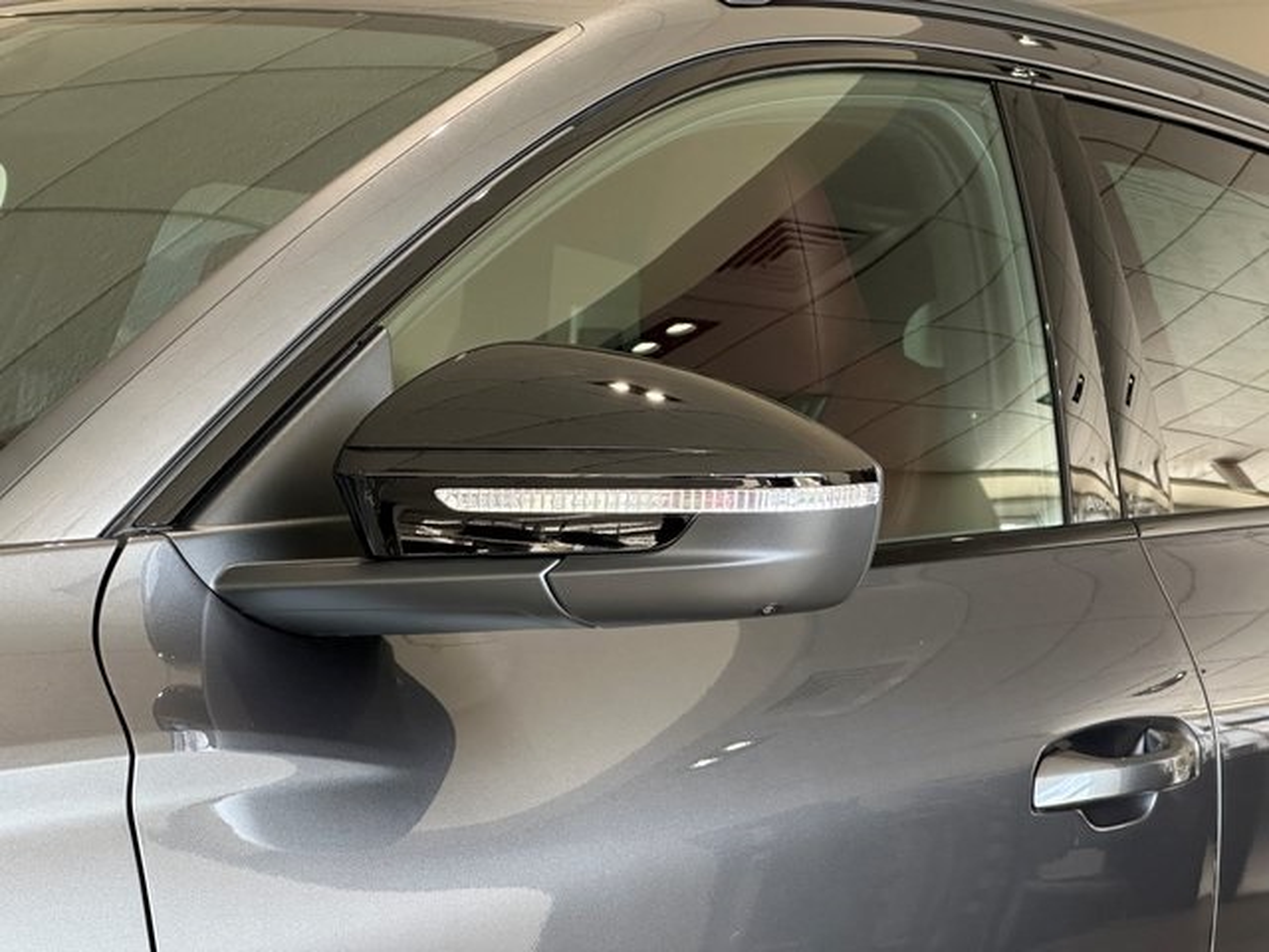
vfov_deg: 19.1
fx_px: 2823
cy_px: 476
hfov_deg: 25.3
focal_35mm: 77
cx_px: 634
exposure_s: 1/120
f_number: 2.8
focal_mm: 9
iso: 200
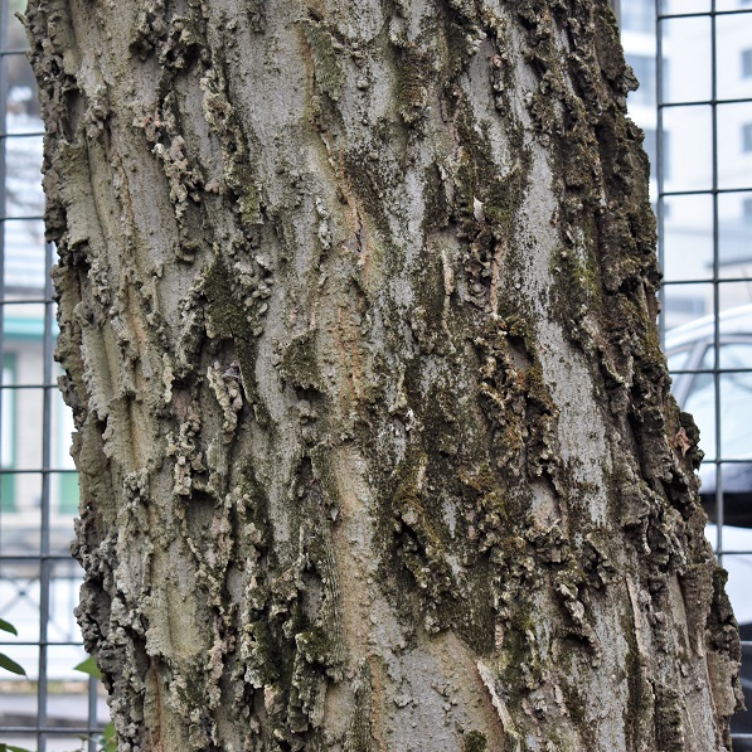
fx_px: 2596
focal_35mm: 106
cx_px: 305
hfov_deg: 16.5
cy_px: 375
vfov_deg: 16.5
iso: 500
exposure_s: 1/60
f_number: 5.6
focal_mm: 55
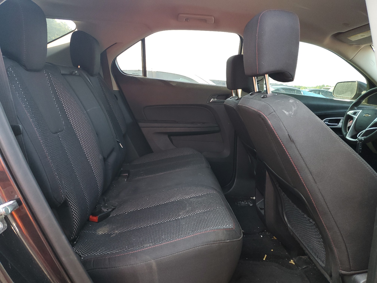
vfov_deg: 53.1
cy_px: 142
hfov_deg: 67.3
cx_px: 188
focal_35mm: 26
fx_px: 283
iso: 92
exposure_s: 1/100
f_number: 1.5
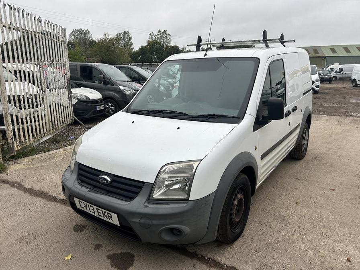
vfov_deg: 53.1
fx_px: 270
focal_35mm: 26
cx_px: 180
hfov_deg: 67.3
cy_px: 135
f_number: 1.5
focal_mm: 5.7
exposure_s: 1/894
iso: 50
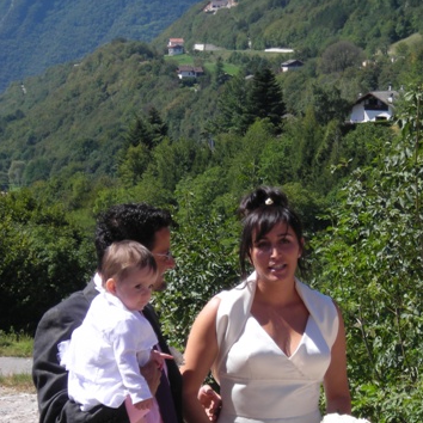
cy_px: 281
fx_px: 1700
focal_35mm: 123
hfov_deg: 14.2
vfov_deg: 14.2
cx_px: 212
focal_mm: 17
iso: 50
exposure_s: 1/257
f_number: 4.9
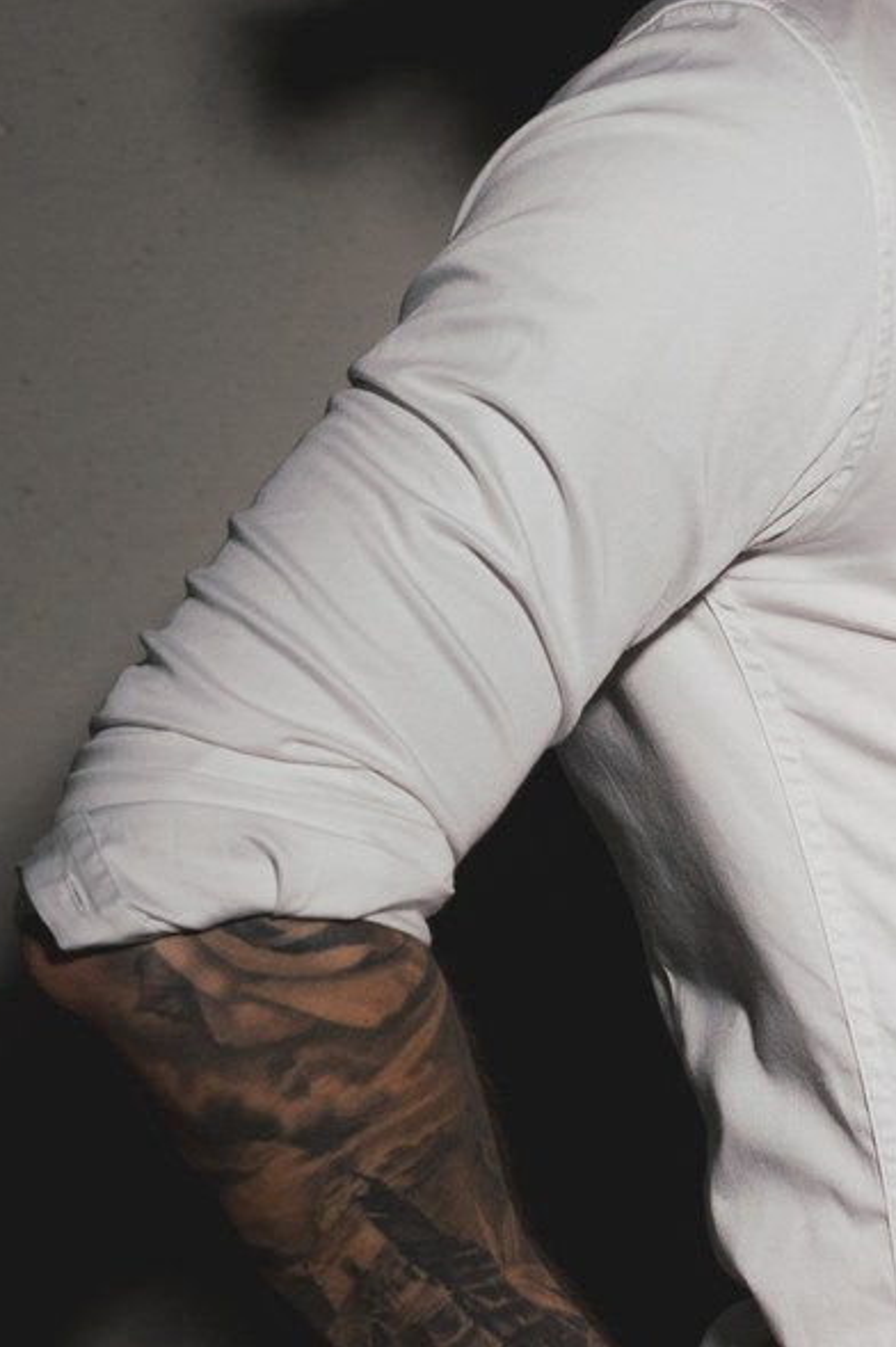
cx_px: 1293
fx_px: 6503
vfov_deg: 11.8
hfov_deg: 7.8
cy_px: 928
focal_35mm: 174
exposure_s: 1/640
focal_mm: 40
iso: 200
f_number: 4.5
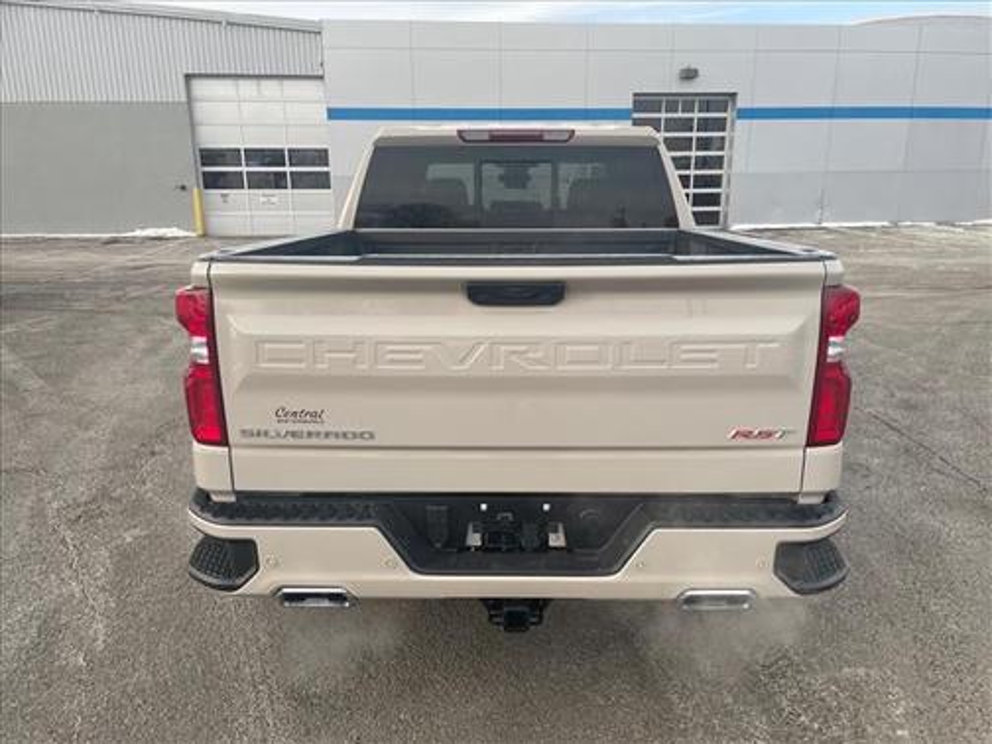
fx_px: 745
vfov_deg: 53.1
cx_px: 496
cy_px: 372
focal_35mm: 26
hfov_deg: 67.3
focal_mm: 4.2
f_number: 1.6
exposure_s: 1/553
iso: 32
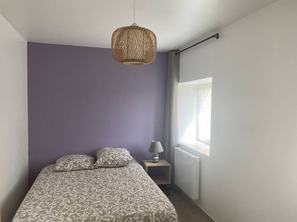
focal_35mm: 26
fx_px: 223
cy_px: 111
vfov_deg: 53.0
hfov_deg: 67.3
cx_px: 148
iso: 80
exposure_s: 1/121
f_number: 1.8
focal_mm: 4.25
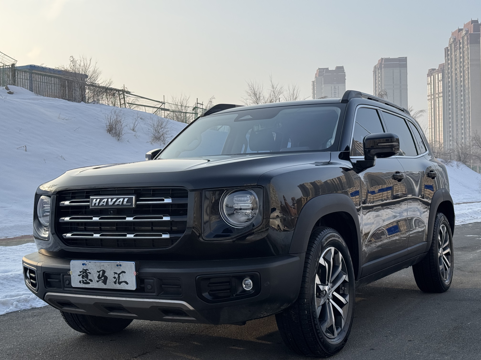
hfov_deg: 39.7
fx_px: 667
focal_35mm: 48
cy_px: 180
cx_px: 240
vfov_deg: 30.3
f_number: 1.78
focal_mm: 6.76
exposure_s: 1/2833
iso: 64
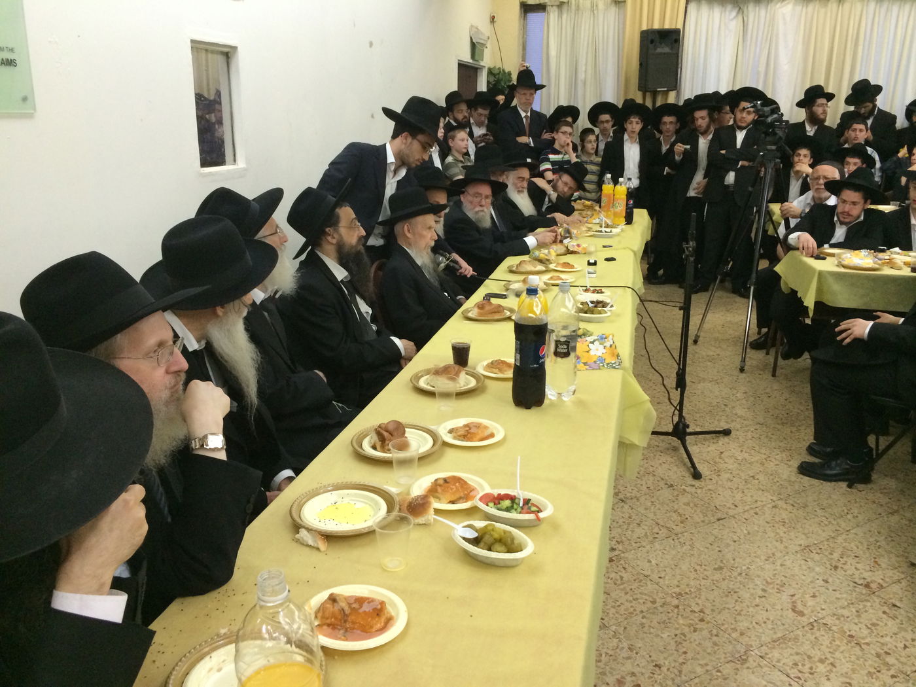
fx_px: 794
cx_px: 458
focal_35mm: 30
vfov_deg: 46.8
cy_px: 344
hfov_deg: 60.0
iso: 250
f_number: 2.2
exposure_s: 1/30
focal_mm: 4.12
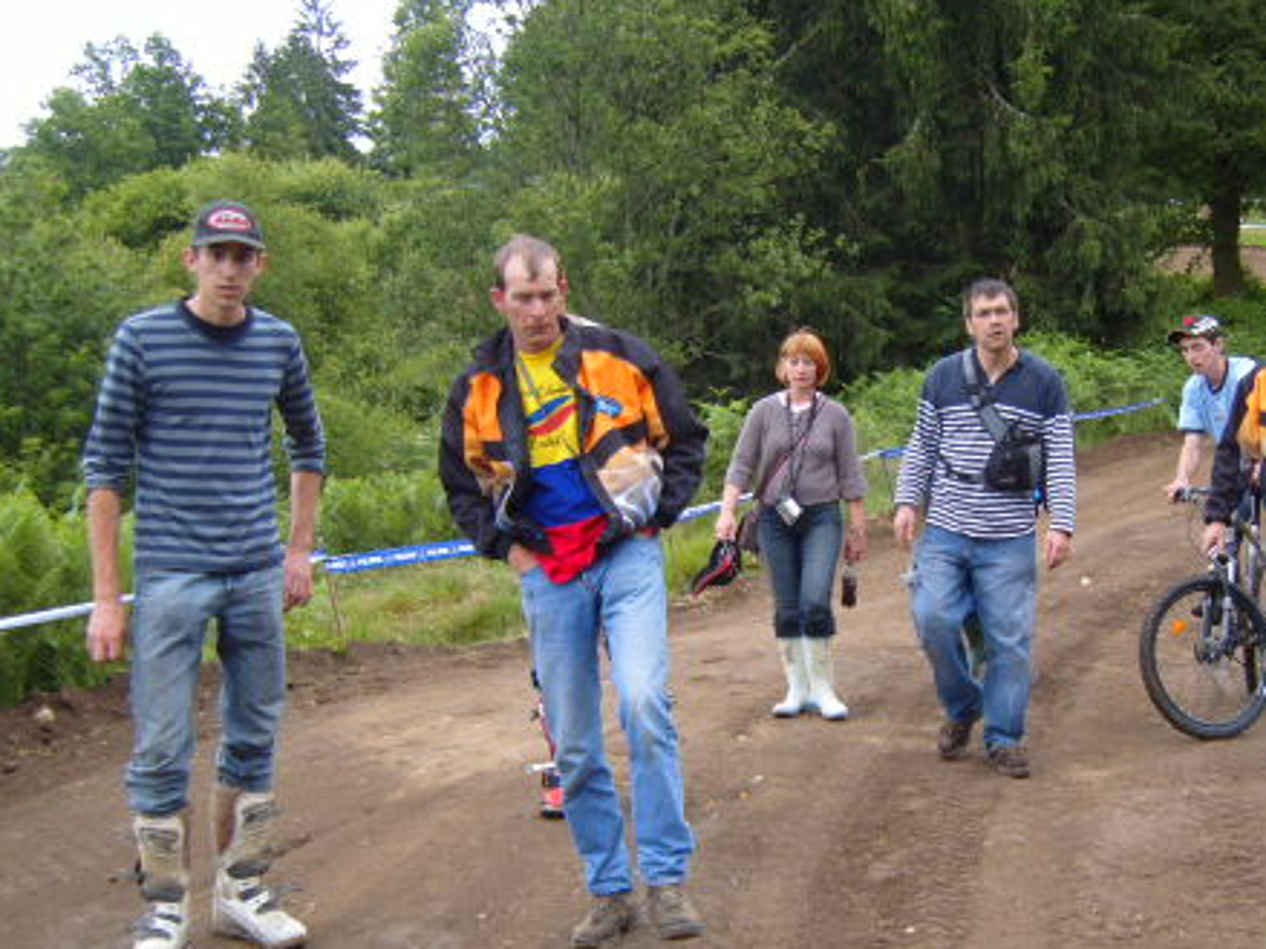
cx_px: 799
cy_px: 614
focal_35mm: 51
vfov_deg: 28.4
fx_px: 1865
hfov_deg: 37.3
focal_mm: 7.4
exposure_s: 1/250
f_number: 2.8
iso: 80
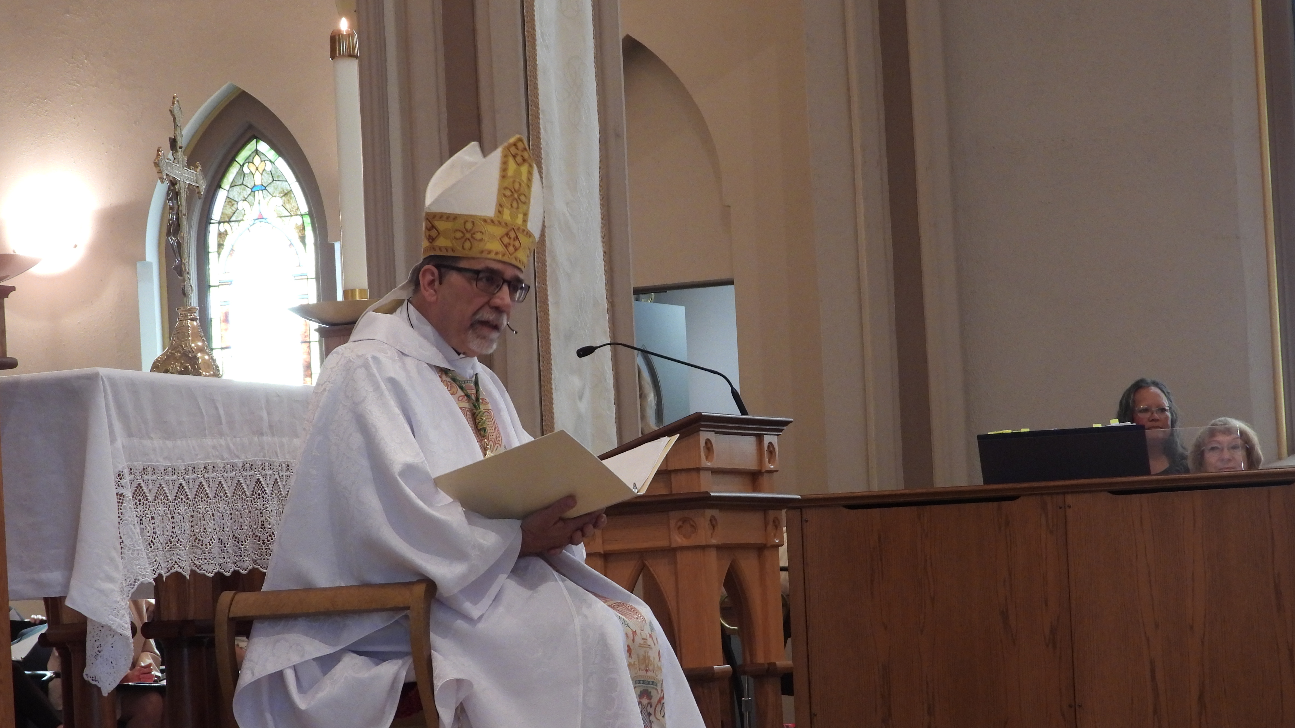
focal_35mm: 115
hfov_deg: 18.6
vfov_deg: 10.5
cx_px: 645
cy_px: 440
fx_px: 3949
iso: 400
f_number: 4
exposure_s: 1/25
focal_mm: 18.9
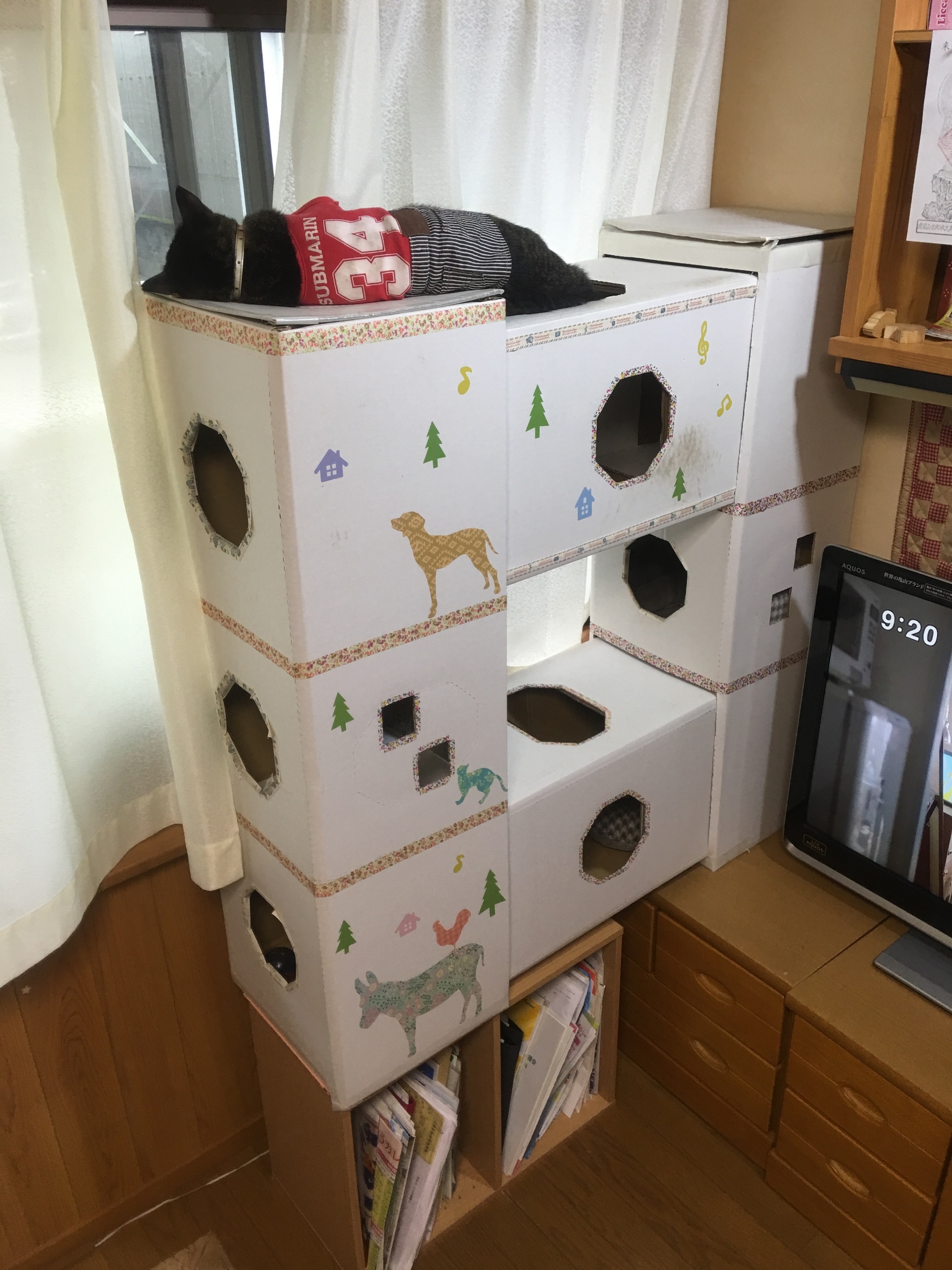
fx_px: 1063
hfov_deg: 48.2
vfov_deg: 61.7
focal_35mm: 29
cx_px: 476
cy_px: 635
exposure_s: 1/15
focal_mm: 4.15
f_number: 2.2
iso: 32
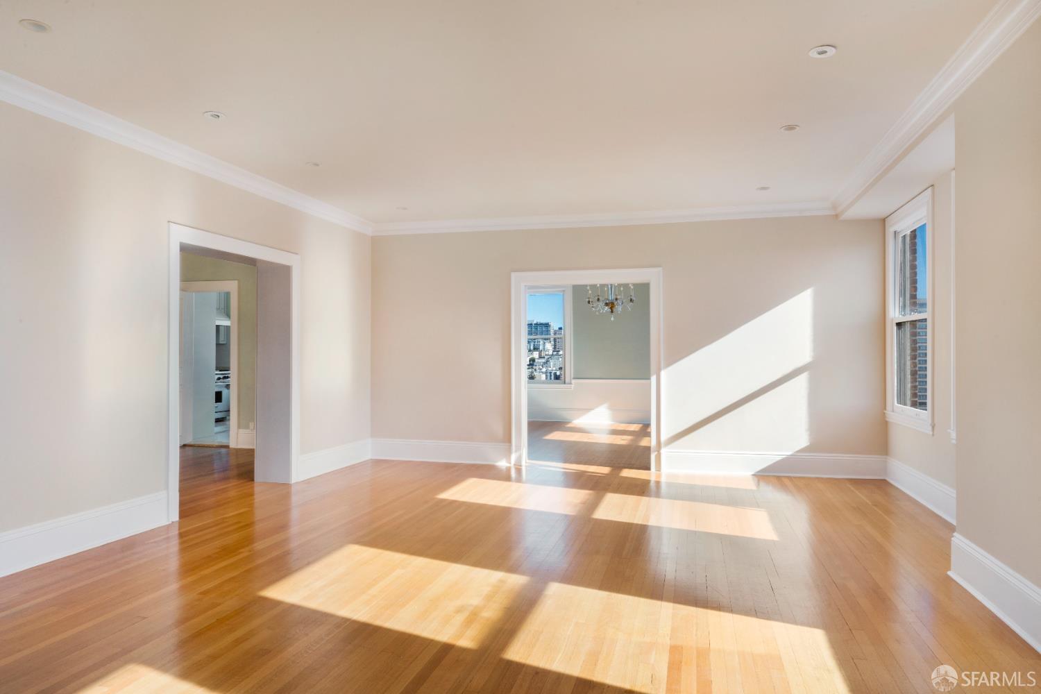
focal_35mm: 23
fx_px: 665
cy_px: 347
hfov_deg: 76.1
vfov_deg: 55.1
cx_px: 520
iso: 250
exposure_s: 1/15
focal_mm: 23
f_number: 18
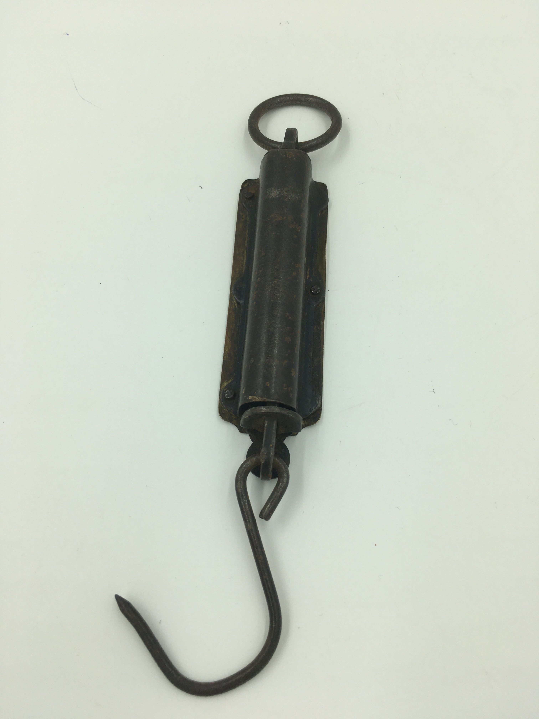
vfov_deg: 61.7
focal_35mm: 29
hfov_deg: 48.2
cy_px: 360
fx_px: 602
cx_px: 270
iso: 25
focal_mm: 4.15
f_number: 2.2
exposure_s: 1/358
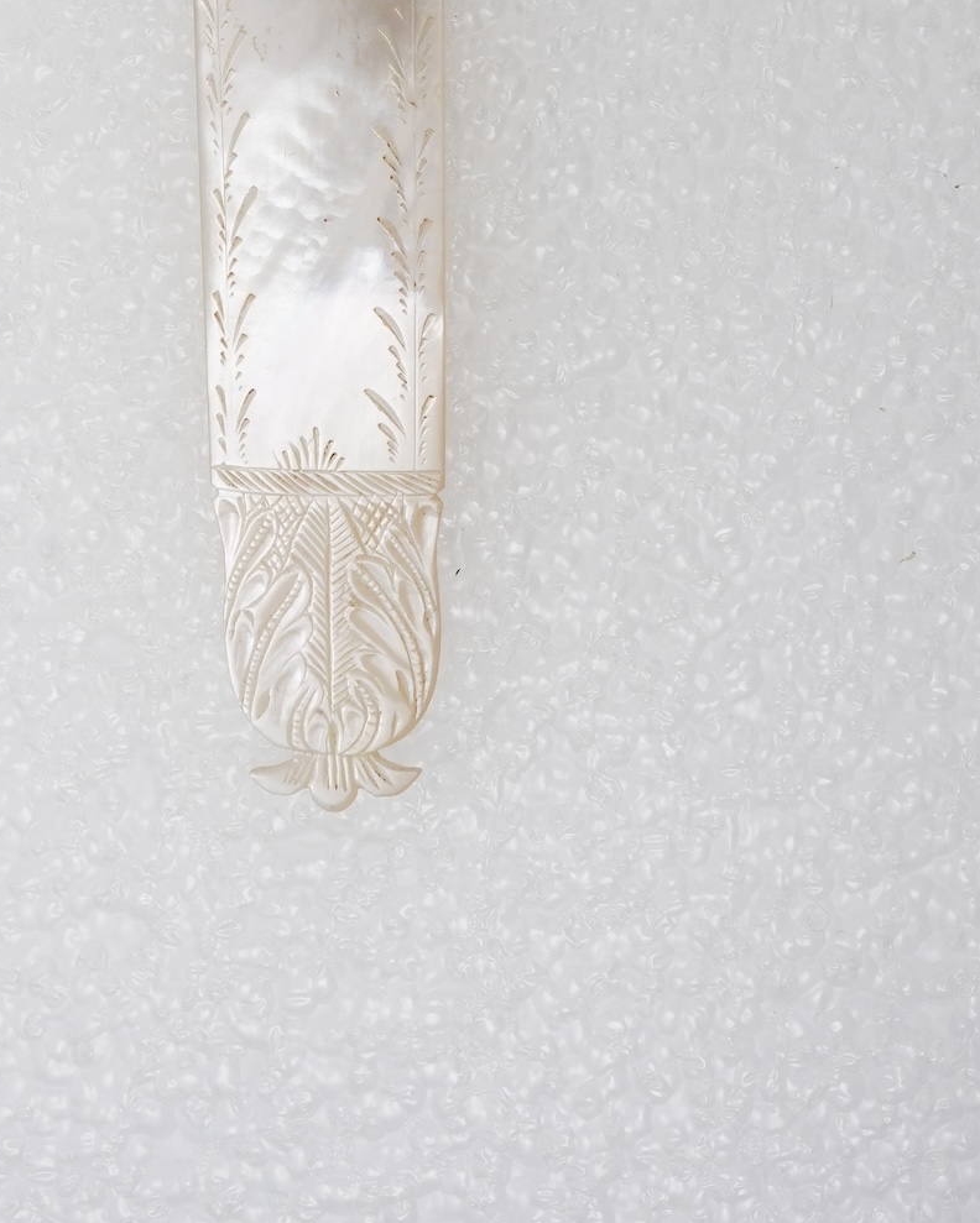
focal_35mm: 84
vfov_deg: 22.2
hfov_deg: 18.2
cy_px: 127
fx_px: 3044
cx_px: 338
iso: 400
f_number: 20
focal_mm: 30
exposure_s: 1/125
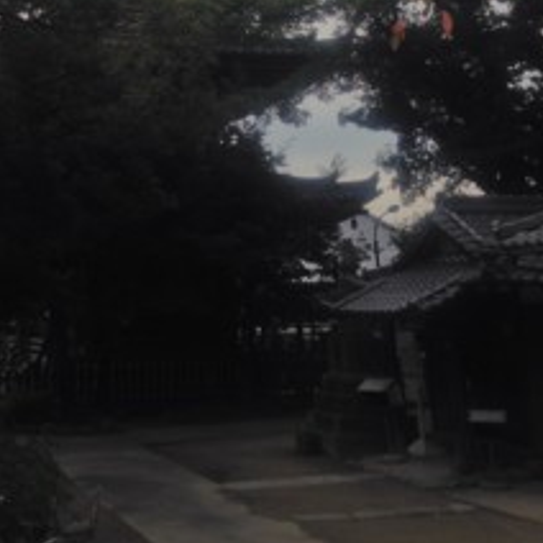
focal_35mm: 62
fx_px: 1100
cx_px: 141
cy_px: 56
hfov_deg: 27.4
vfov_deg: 26.8
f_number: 2.4
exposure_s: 1/1642
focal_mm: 4.12
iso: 50
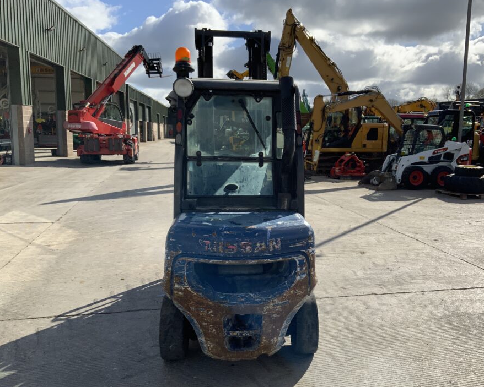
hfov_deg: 54.0
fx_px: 473
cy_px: 207
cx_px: 281
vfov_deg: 44.5
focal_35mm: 33
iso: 16
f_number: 1.8
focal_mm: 3
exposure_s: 1/2538
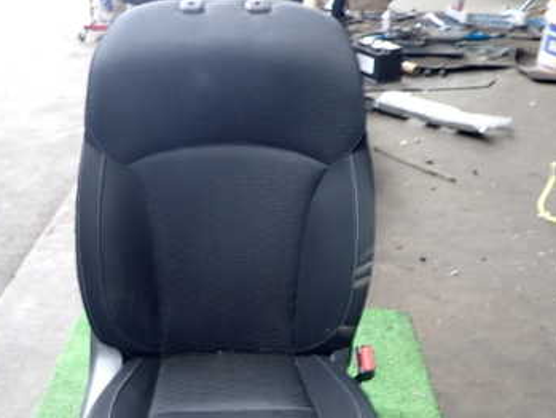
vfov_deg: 33.3
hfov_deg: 43.7
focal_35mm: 43
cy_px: 279
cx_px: 228
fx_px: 691
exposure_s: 1/50
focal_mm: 4.5
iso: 200
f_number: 2
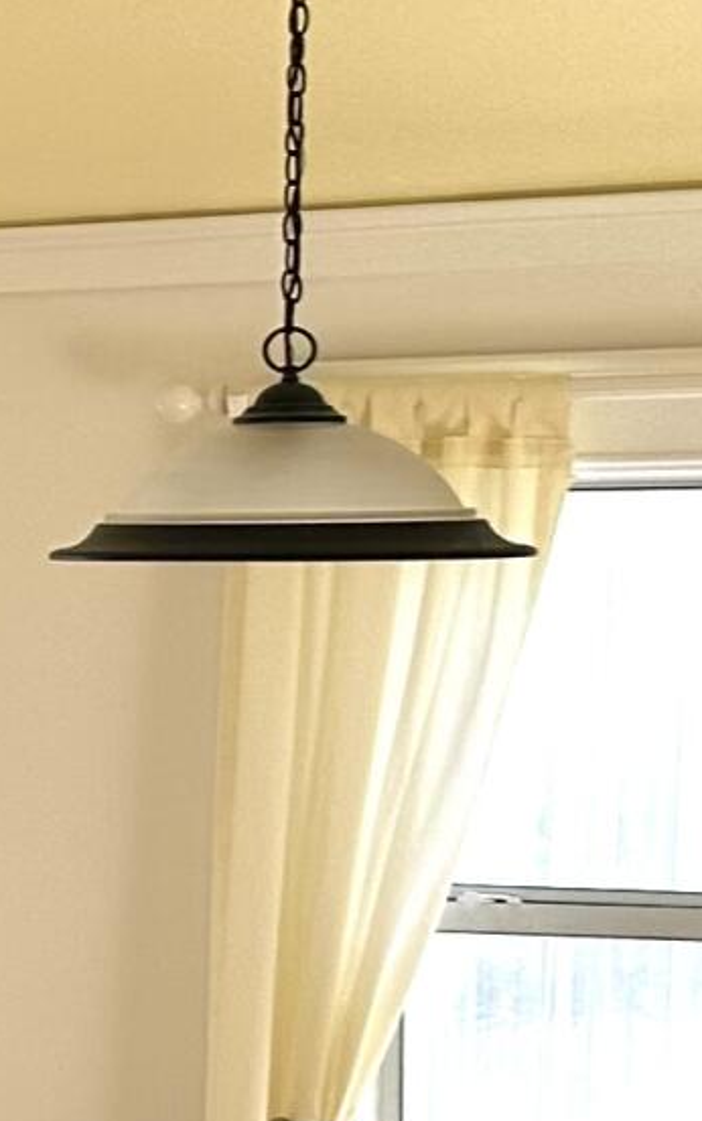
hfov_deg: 7.0
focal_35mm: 138
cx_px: -2177
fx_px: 4221
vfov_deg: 15.1
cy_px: 740
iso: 64
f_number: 1.78
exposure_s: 1/146
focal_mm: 6.86
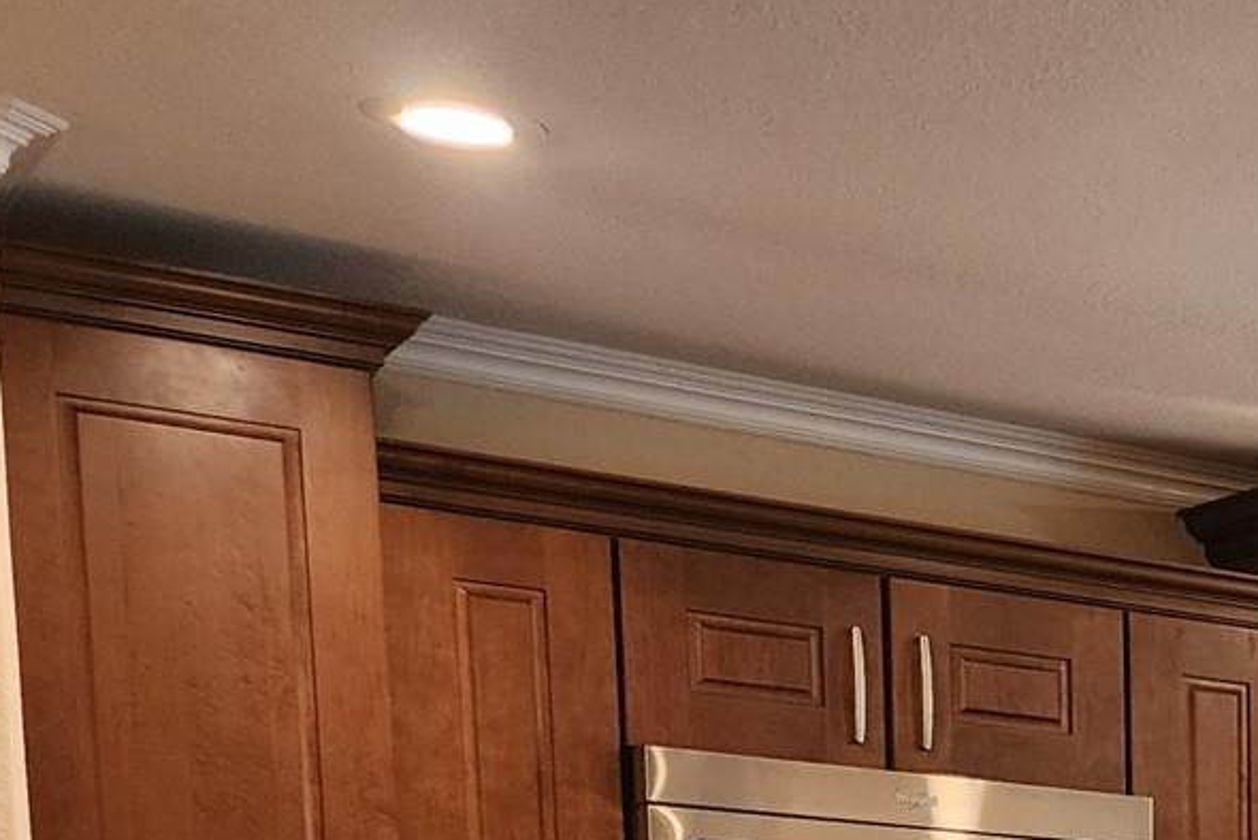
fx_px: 2902
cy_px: 1460
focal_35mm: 83
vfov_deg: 14.6
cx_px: 2004
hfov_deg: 20.2
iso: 100
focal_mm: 6.4
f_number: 1.8
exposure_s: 1/120
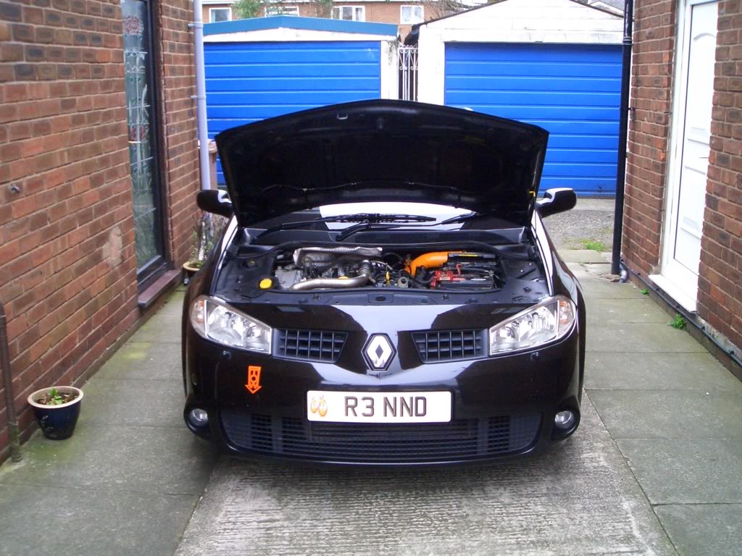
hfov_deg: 51.4
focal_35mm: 36
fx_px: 772
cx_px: 371
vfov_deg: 39.7
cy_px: 278
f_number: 4
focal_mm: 4.8
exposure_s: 1/60
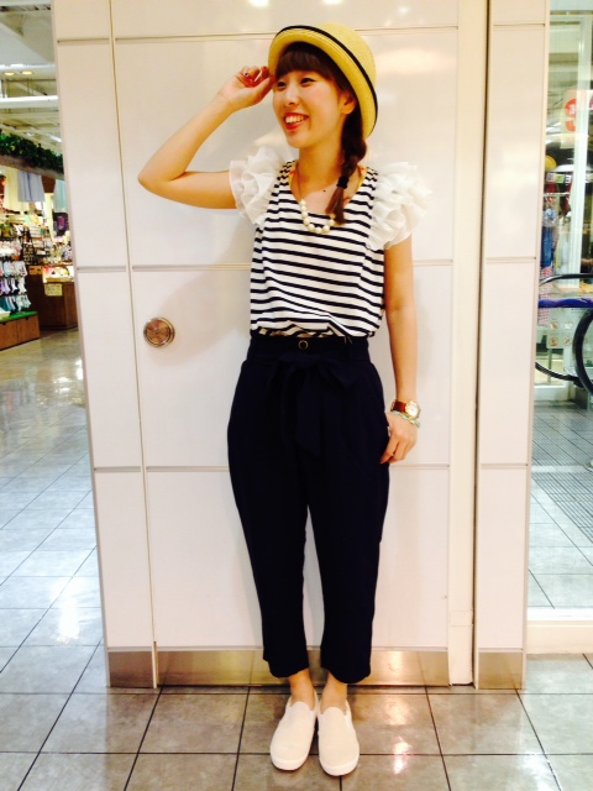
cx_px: 296
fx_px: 754
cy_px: 396
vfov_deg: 55.4
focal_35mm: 33
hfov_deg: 42.9
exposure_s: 1/20
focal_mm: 4.12
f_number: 2.4
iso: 100
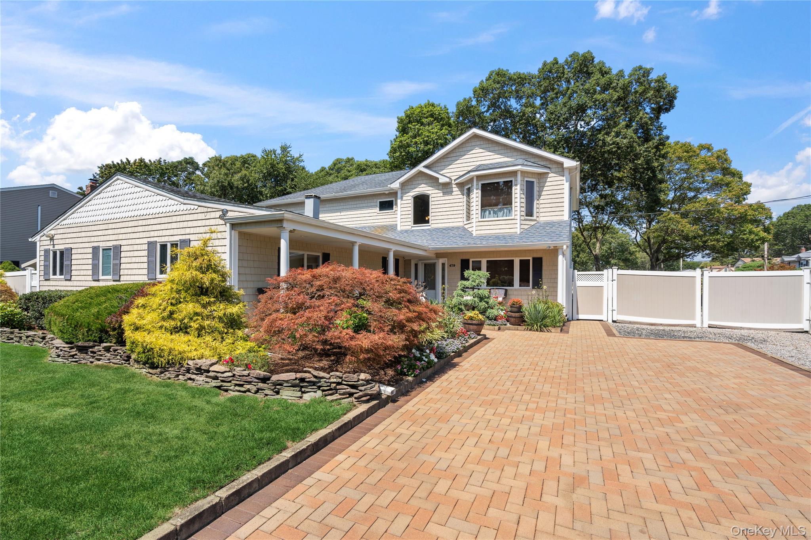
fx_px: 360
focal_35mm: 16
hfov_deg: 96.7
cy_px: 270
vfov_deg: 73.7
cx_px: 406
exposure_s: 1/200
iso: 100
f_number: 6.3
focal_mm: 16
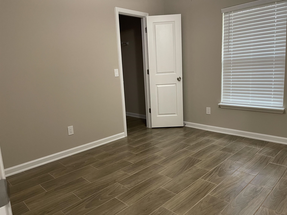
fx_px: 216
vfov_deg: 53.1
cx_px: 144
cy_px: 108
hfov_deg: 67.3
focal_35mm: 26
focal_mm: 5.1
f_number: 1.6
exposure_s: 1/60
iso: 320
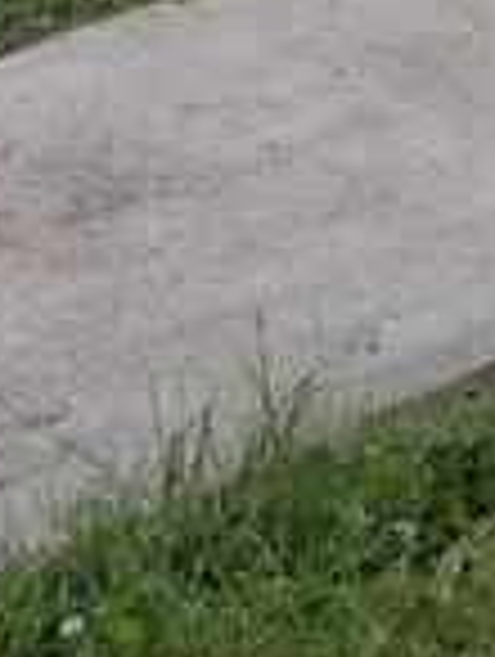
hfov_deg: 7.7
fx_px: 3650
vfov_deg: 8.2
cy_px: -1534
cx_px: 459
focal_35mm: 192
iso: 50
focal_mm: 4.25
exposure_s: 1/848
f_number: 1.7
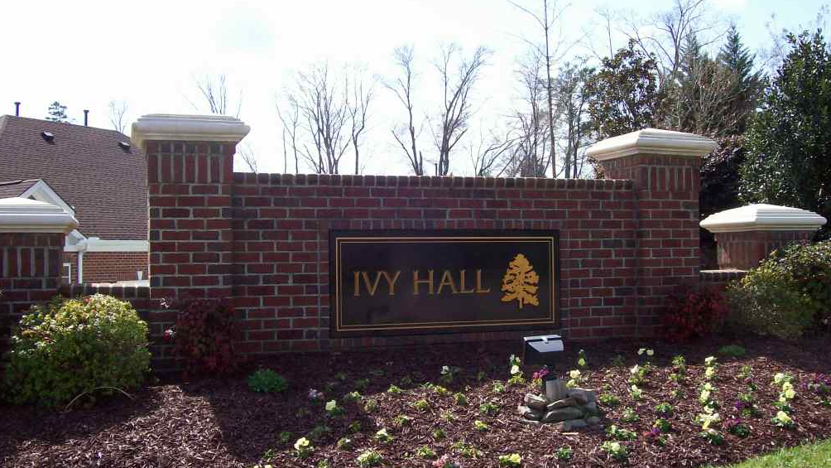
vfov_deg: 29.7
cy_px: 220
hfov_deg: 50.5
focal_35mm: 40
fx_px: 881
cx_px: 414
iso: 80
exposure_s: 1/394
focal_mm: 6
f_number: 4.8
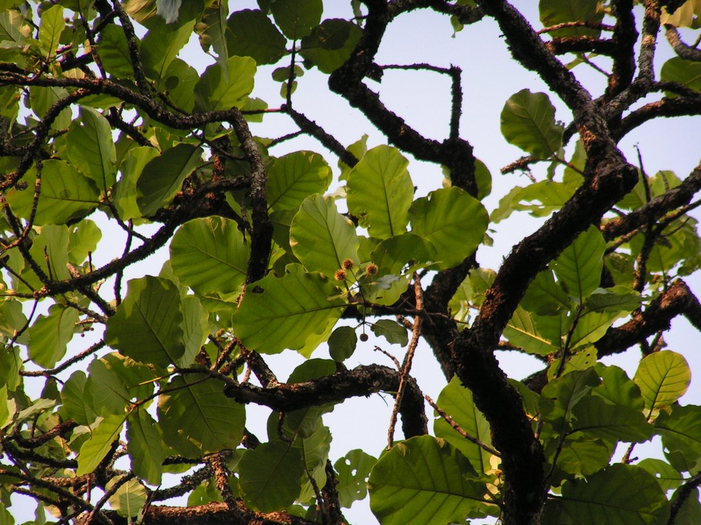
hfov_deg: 5.2
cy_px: 262
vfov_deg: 3.9
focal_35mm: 380
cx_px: 350
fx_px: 7695
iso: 80
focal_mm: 63
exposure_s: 1/400
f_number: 3.7
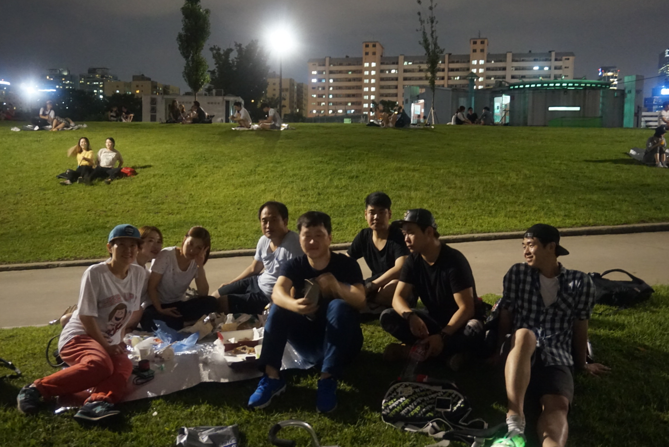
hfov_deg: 53.1
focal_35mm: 36
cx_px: 323
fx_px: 670
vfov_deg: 36.9
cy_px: 225
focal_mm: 22
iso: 3200
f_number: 4
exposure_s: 1/5
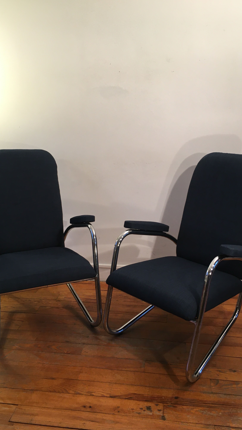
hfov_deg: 36.7
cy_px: 216
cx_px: 125
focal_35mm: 32
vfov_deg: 61.0
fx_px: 365
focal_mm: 4.15
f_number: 2.2
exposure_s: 1/33
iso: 50
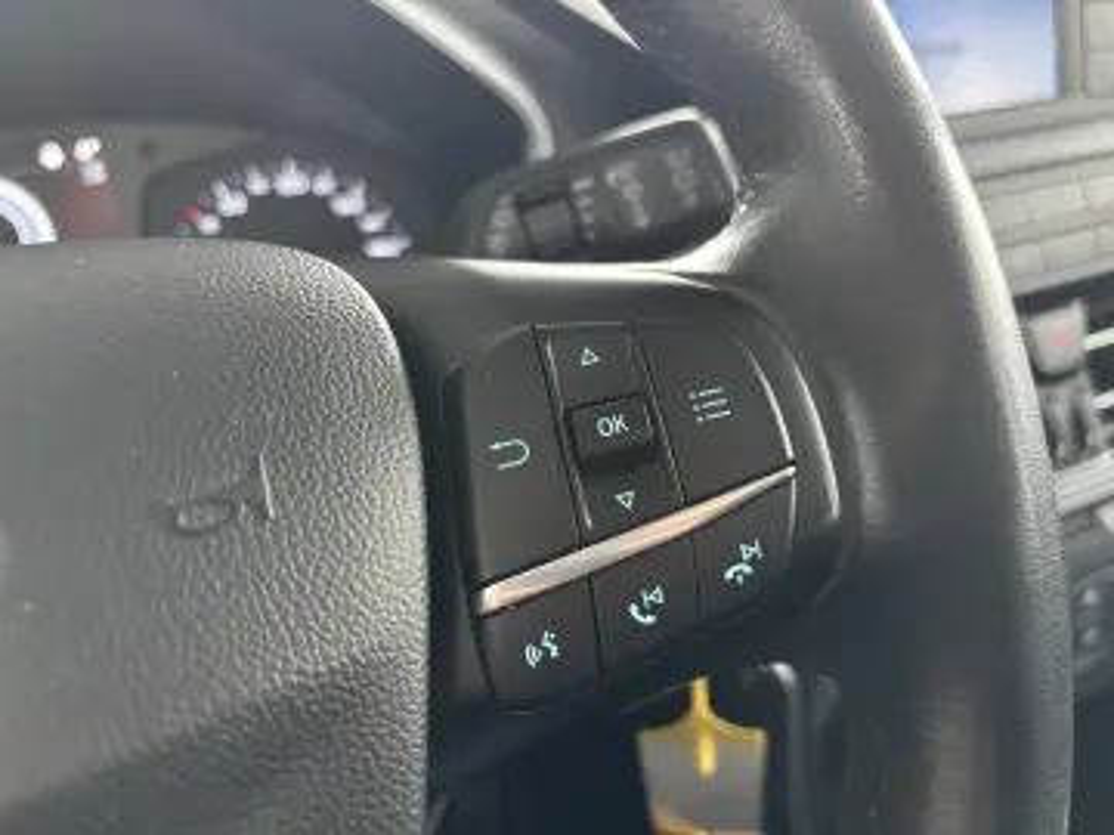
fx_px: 837
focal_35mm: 26
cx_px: 557
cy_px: 418
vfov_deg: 53.1
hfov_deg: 67.3
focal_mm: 5.96
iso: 500
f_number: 1.6
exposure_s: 1/58
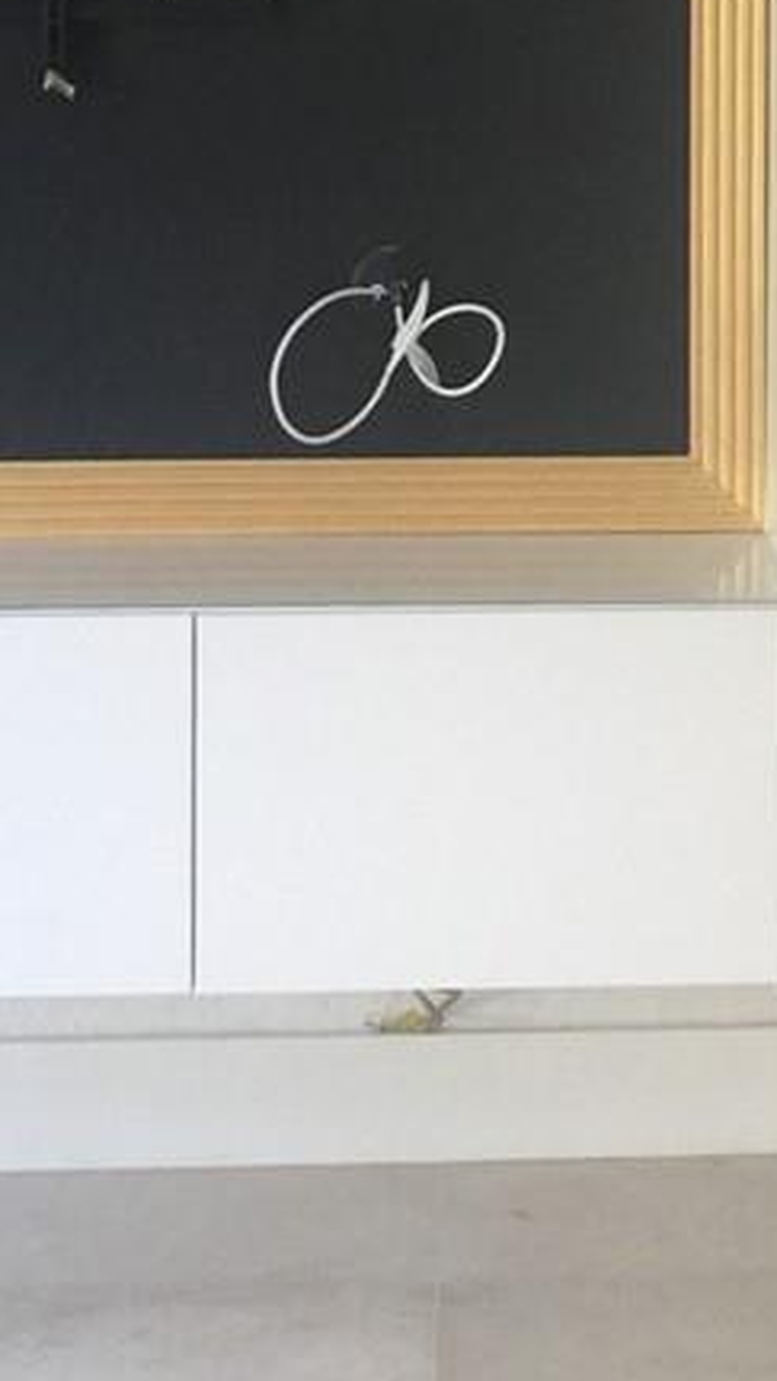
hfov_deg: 10.3
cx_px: 764
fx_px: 4285
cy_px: -74
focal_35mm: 117
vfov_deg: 17.8
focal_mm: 4.15
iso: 32
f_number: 2.2
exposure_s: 1/30
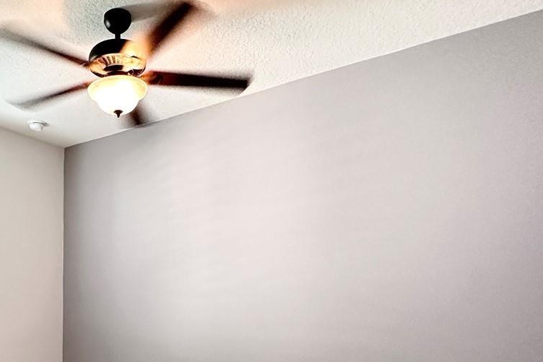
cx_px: 103
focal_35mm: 31
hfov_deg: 55.7
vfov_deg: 40.3
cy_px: 296
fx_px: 467
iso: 400
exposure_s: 1/60
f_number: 2.2
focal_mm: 2.22
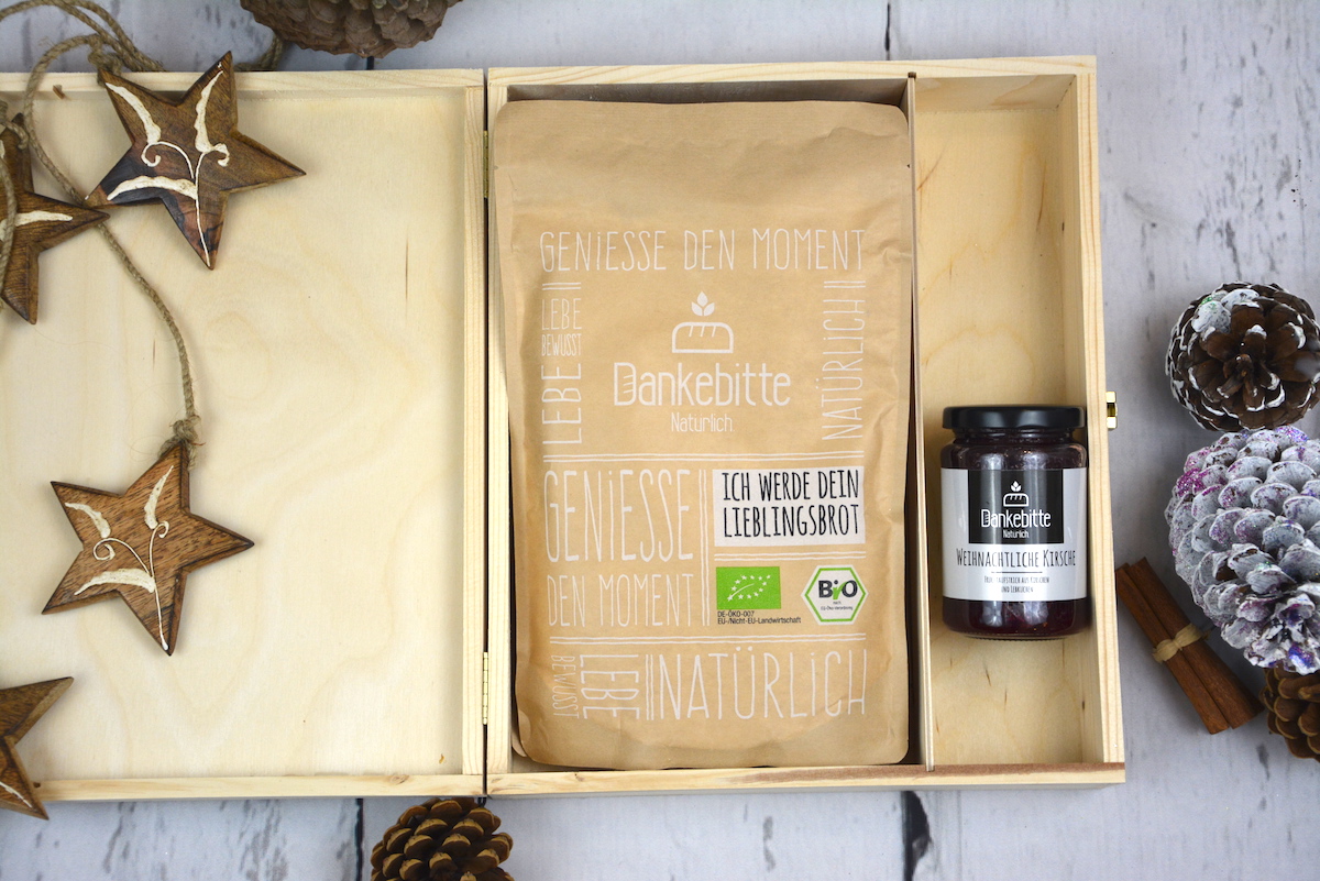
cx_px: 660
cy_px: 440
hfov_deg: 28.1
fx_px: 2641
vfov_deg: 18.9
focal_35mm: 72
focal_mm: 48
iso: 500
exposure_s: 1/60
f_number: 4.8
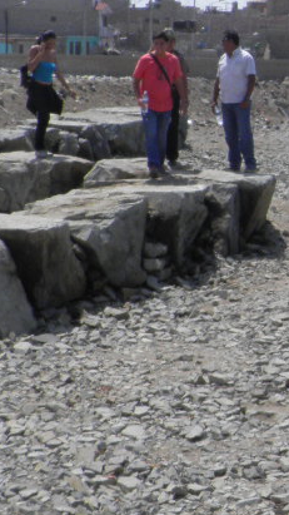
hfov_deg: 12.2
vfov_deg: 22.4
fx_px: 1295
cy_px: 211
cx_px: 415
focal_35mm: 95
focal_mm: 4.9
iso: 50
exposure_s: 1/400
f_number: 5.7
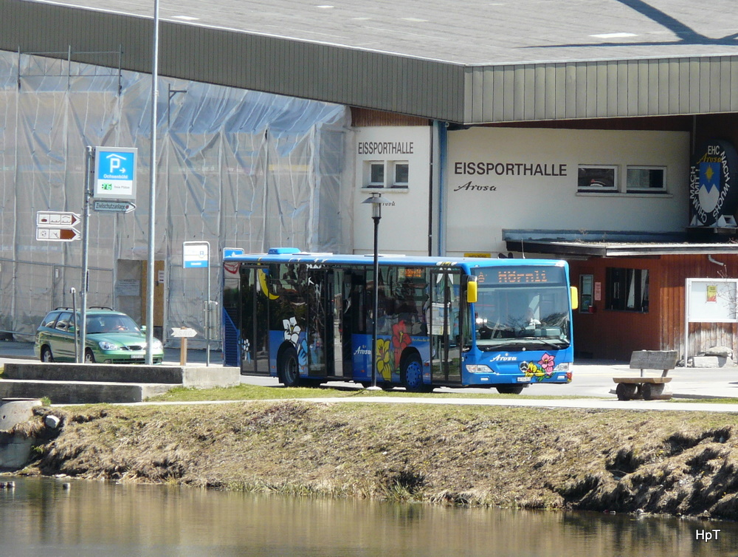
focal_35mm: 331
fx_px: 7070
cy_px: 278
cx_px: 369
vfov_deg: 4.5
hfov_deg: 6.0
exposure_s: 1/250
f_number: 5.6
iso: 100
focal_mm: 54.4
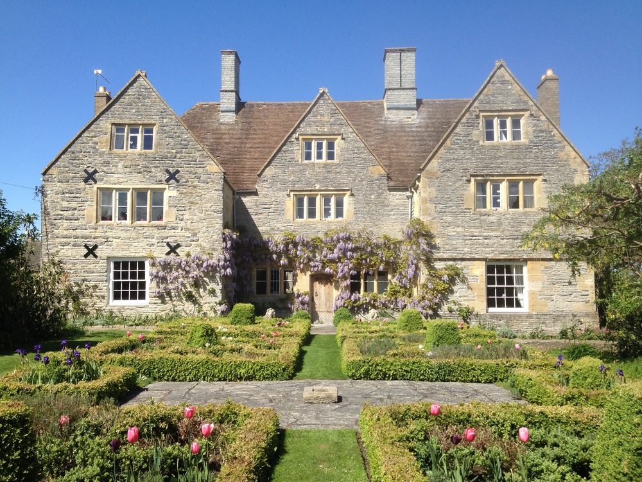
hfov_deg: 52.6
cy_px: 241
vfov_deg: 40.7
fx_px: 649
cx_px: 321
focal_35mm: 35
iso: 50
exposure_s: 1/1416
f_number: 2.4
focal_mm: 4.28
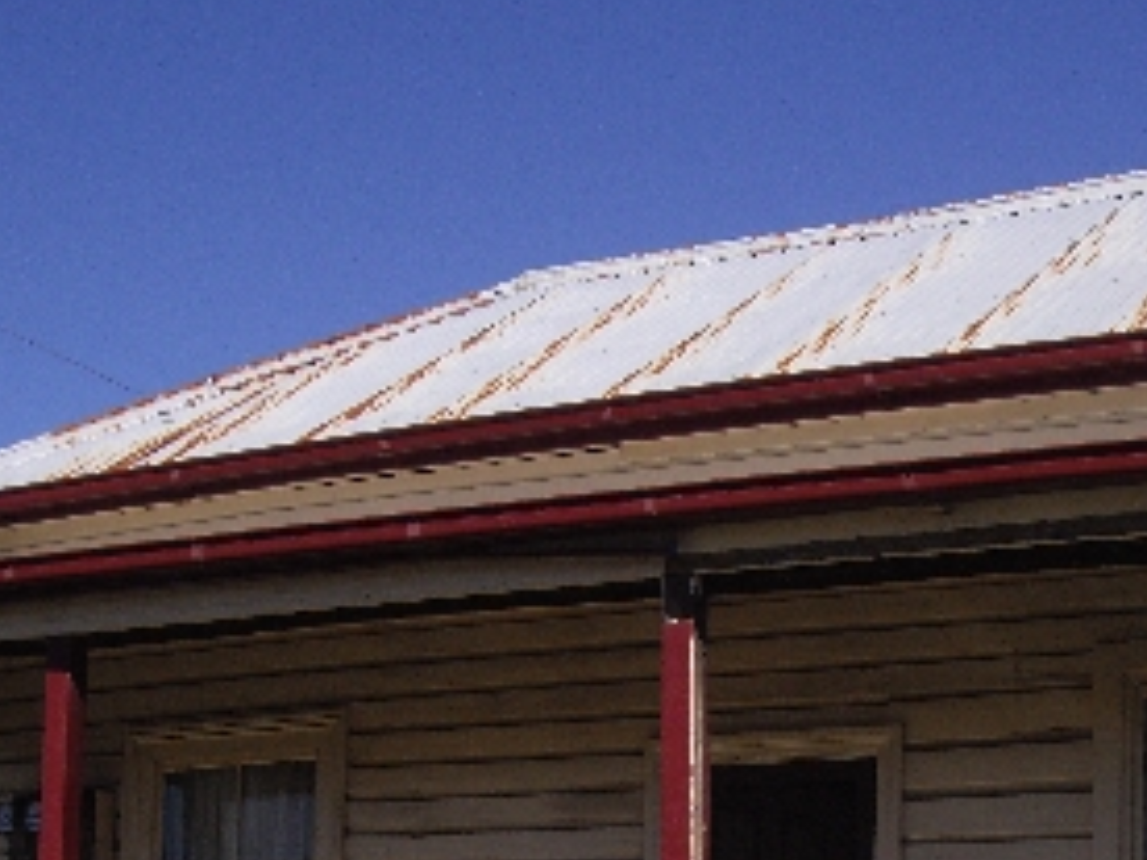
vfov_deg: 16.2
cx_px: 694
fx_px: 2916
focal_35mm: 88
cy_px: 972
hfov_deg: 22.2
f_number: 8
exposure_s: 1/320
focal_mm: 7.9
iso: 100
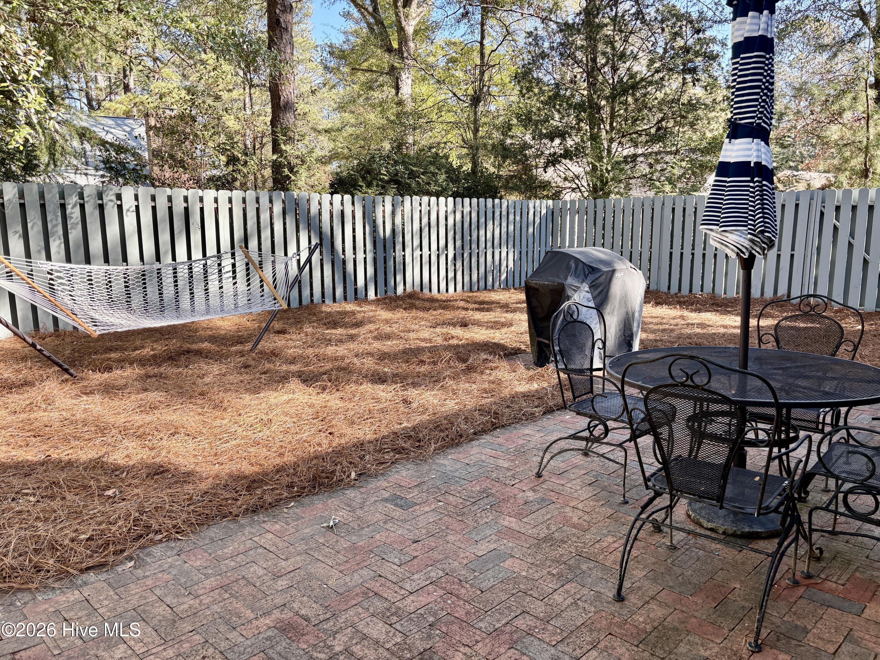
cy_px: 330
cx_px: 440
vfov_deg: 53.1
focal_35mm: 26
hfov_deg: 67.3
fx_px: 661
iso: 50
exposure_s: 1/289
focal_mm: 5.96
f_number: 1.6
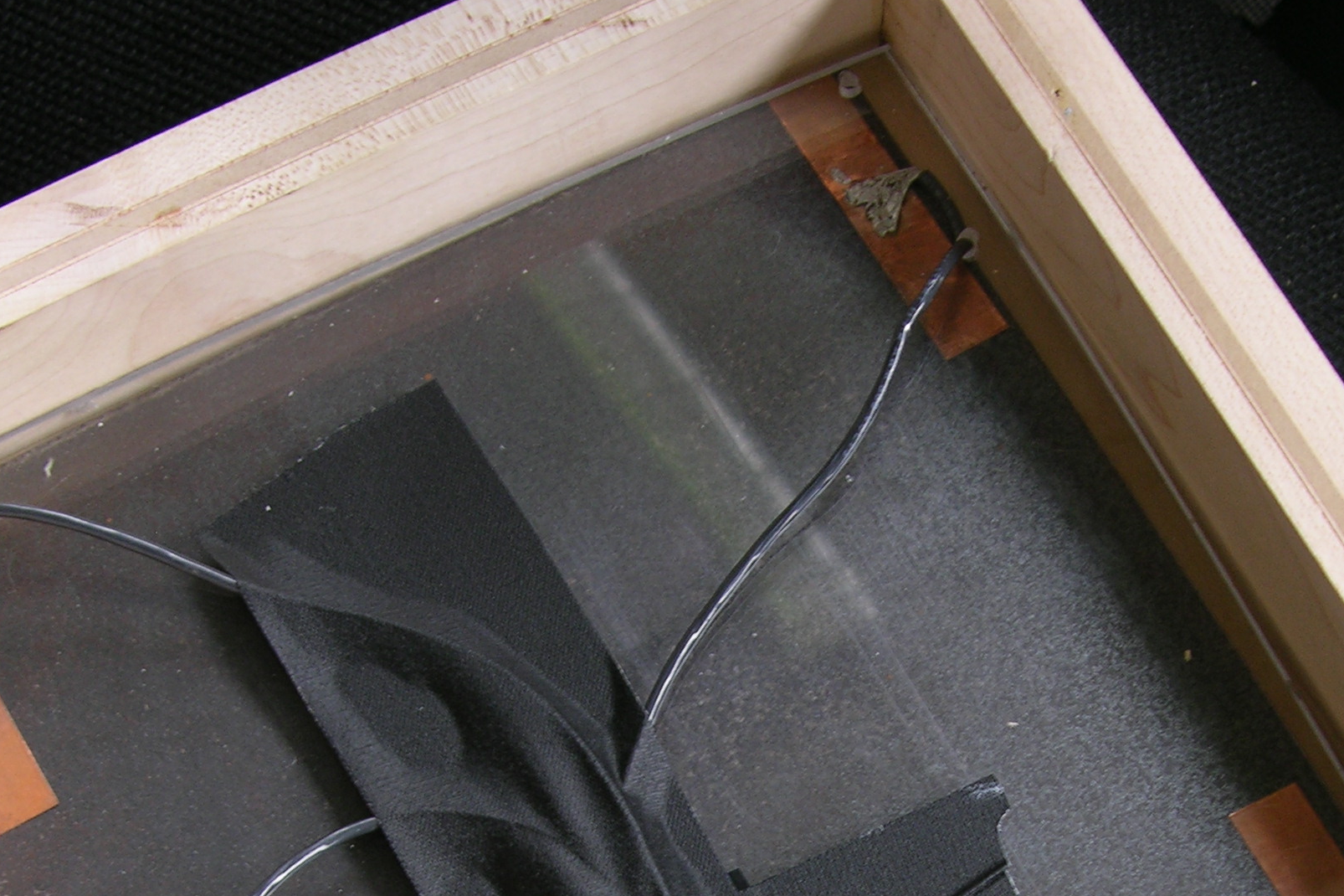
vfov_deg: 17.8
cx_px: 767
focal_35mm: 74
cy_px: 955
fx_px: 2762
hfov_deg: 27.3
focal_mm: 8.9
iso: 50
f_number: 2.8
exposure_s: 1/35
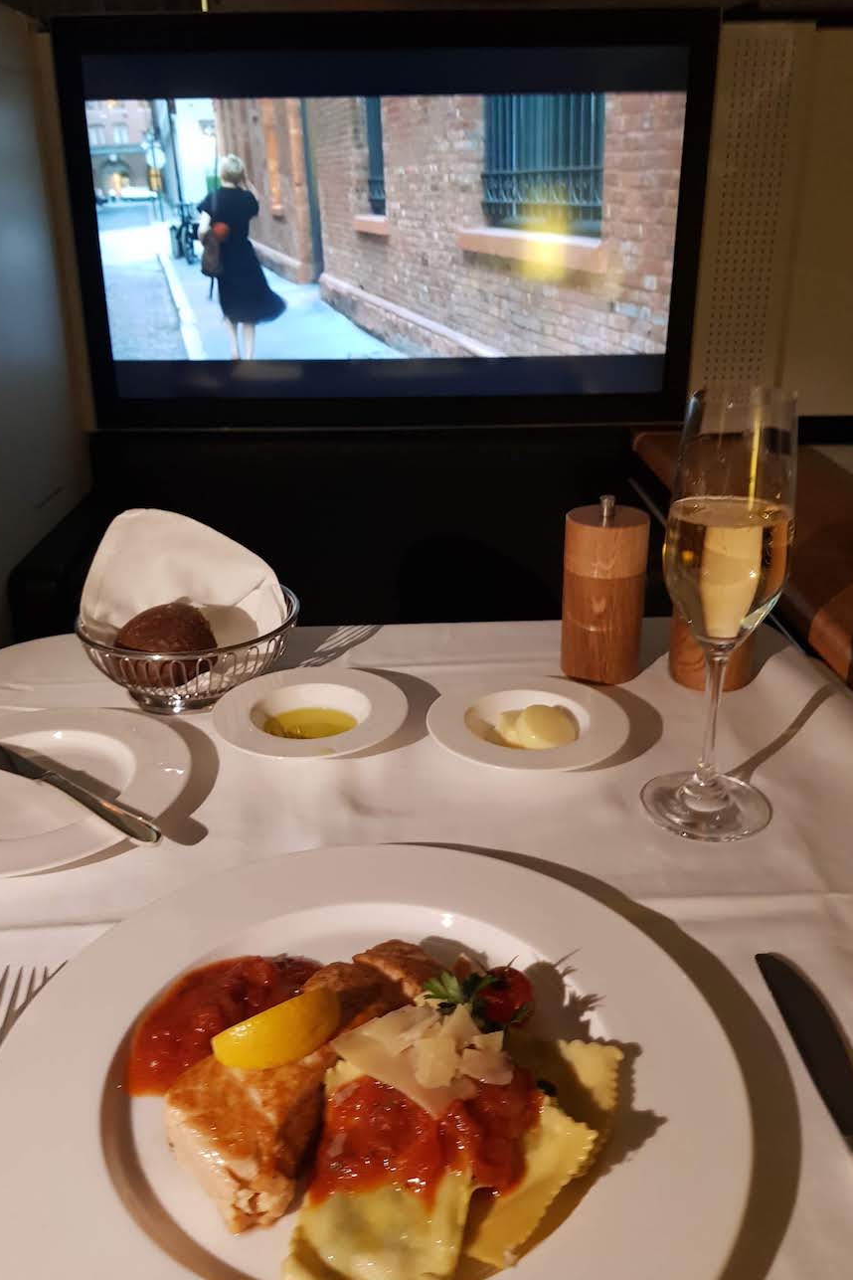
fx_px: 995
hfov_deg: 46.3
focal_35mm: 28
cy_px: 646
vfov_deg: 65.5
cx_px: 372
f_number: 1.7
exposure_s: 1/11
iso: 200
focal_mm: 4.2
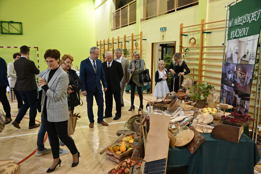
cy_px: 87
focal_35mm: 29
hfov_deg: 63.6
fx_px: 210
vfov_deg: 45.0
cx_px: 130
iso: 720
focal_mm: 29
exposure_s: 1/125
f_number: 2.8
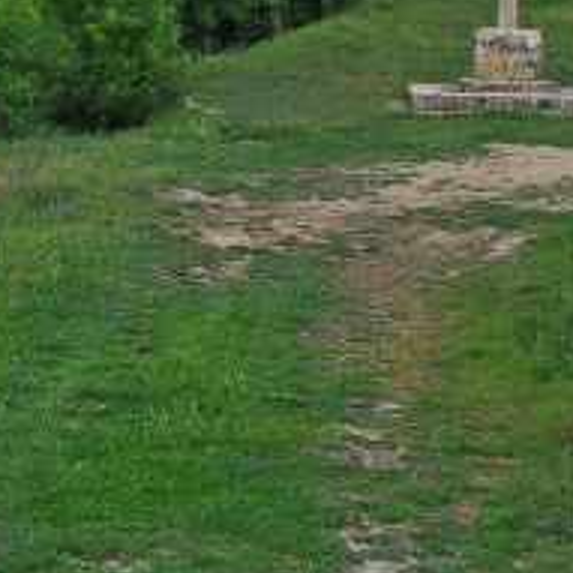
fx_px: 2303
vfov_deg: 13.1
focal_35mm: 123
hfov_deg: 13.9
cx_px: -39
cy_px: -396
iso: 500
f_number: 8
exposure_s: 1/250
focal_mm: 18
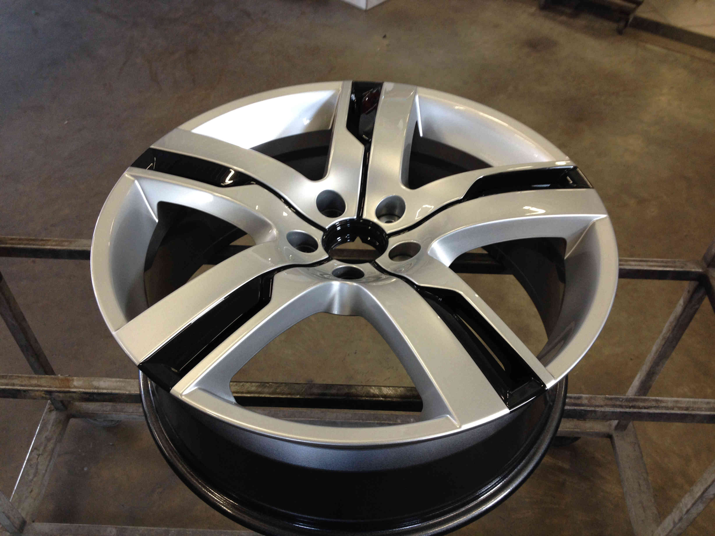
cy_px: 268
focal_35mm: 35
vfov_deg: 40.7
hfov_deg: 52.6
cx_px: 358
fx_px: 723
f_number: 2.4
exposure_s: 1/20
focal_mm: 4.28
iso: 80
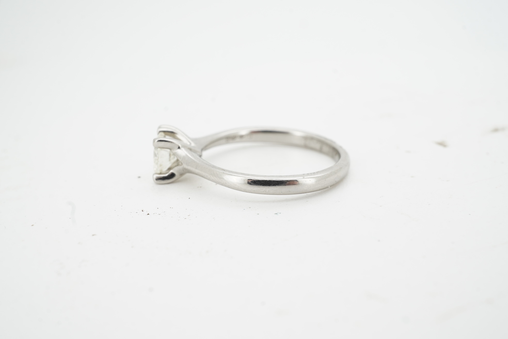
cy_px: 170
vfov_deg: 29.9
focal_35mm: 45
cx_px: 254
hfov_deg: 43.6
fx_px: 635
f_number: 22
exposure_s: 1/100
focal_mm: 30
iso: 200
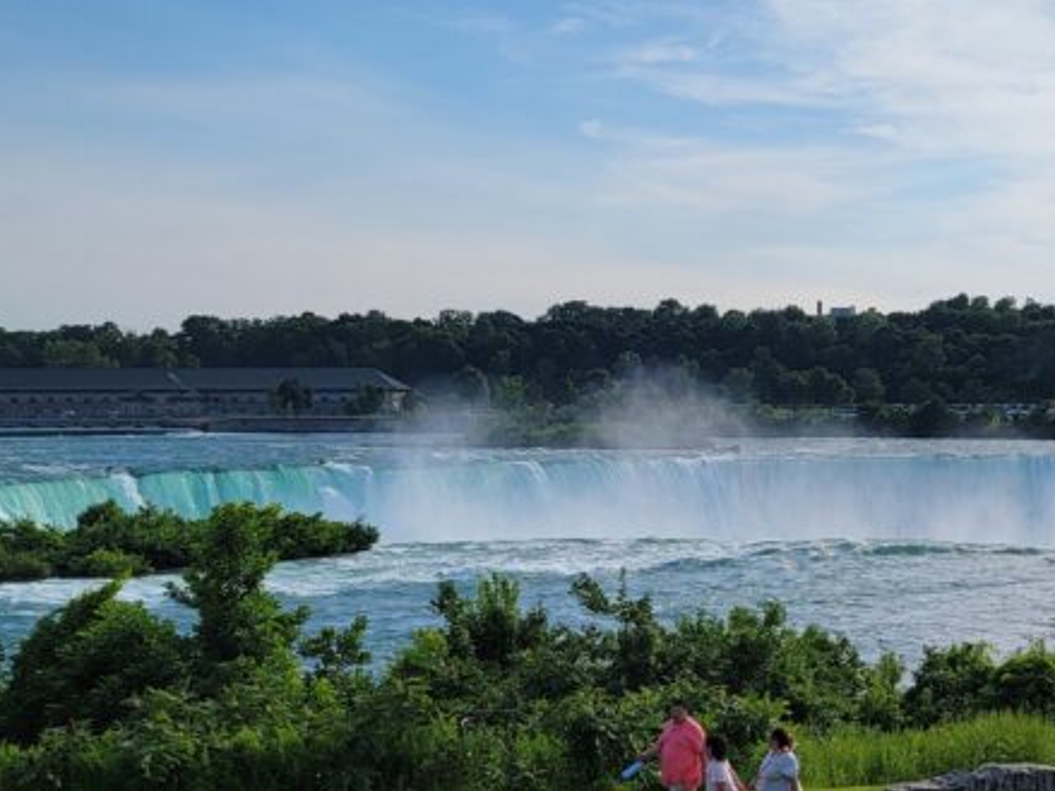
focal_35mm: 56
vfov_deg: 25.9
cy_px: 560
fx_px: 1706
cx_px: 872
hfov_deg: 33.2
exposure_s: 1/1525
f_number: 1.8
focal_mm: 6.7
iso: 16
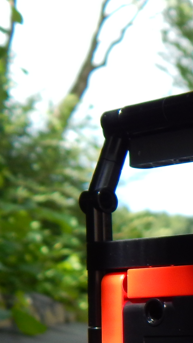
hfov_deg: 12.8
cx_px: 382
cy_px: 307
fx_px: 755
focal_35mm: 83
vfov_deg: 24.9
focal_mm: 5.1
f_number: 3.2
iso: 125
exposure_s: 1/320
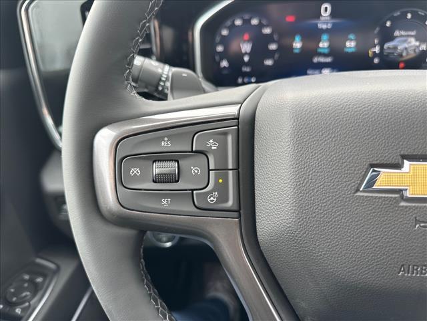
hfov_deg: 71.6
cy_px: 160
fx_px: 296
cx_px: 214
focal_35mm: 24
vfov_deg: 56.8
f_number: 1.78
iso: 64
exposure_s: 1/121
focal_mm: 6.86
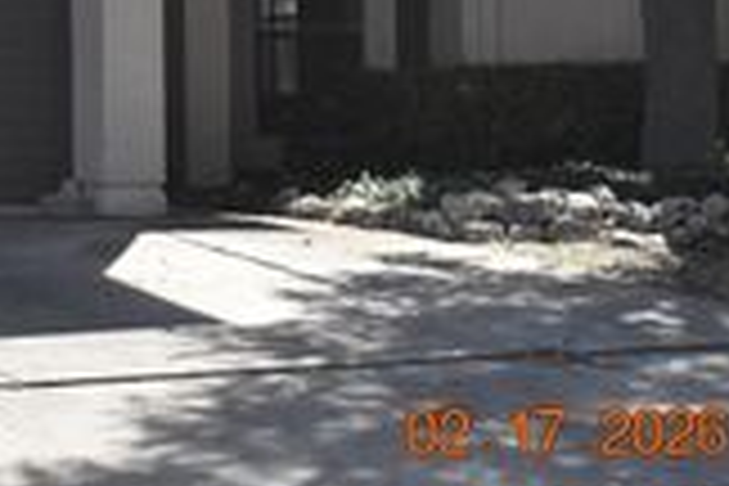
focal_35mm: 157
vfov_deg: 8.6
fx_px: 3179
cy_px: -205
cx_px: -184
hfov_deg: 12.7
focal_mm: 34
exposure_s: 1/4000
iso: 1600
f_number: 6.3
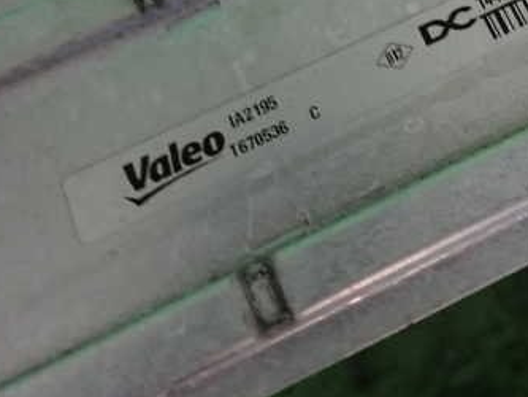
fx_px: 687
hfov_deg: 39.6
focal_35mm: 45
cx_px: 455
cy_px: 46
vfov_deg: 30.9
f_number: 2
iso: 320
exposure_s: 1/30
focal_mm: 4.5
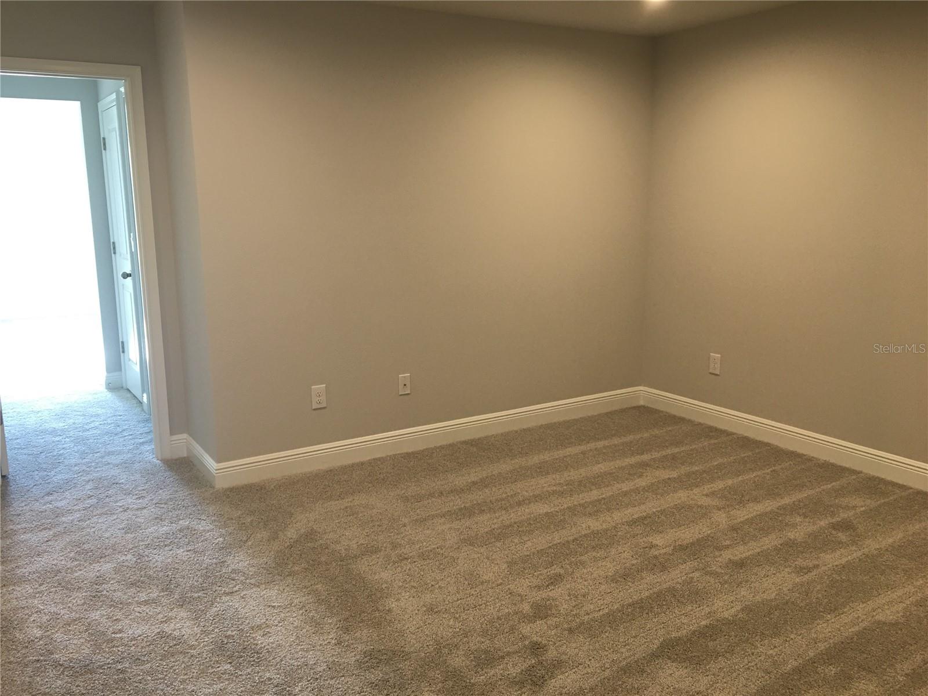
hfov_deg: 61.7
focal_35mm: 29
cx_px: 464
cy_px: 348
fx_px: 777
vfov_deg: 48.2
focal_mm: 4.15
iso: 40
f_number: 2.2
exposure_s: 1/15
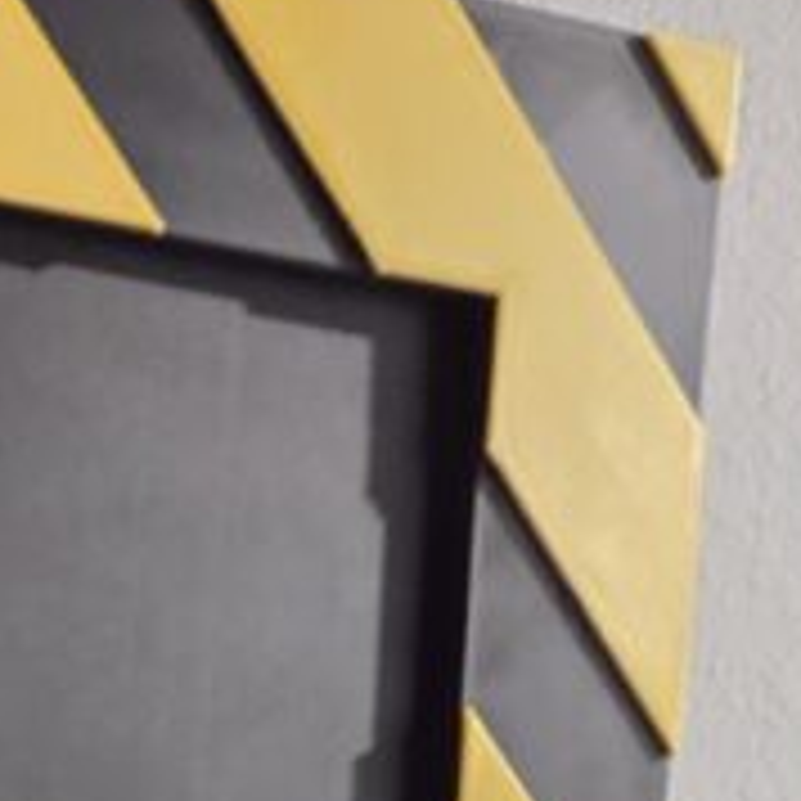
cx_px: -508
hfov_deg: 13.7
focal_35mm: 117
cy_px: 1588
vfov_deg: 13.0
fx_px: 3063
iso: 1250
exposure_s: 1/40
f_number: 1.8
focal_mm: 5.4
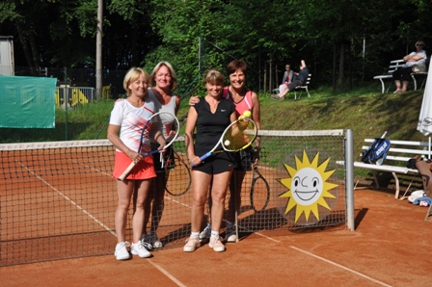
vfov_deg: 28.0
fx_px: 576
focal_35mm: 48
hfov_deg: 41.1
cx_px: 216
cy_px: 144
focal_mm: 32
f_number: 7.1
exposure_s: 1/2000
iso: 400
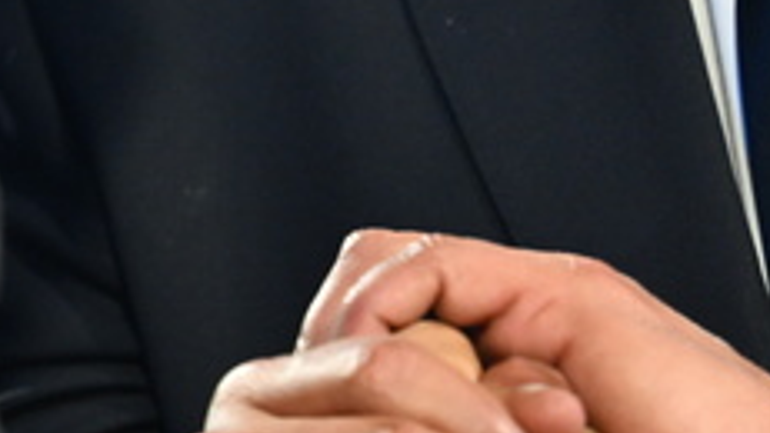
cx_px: 443
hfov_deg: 1.2
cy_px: -371
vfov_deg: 0.7
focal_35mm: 1854
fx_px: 37858
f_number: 2.8
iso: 2200
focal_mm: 400
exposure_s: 1/160
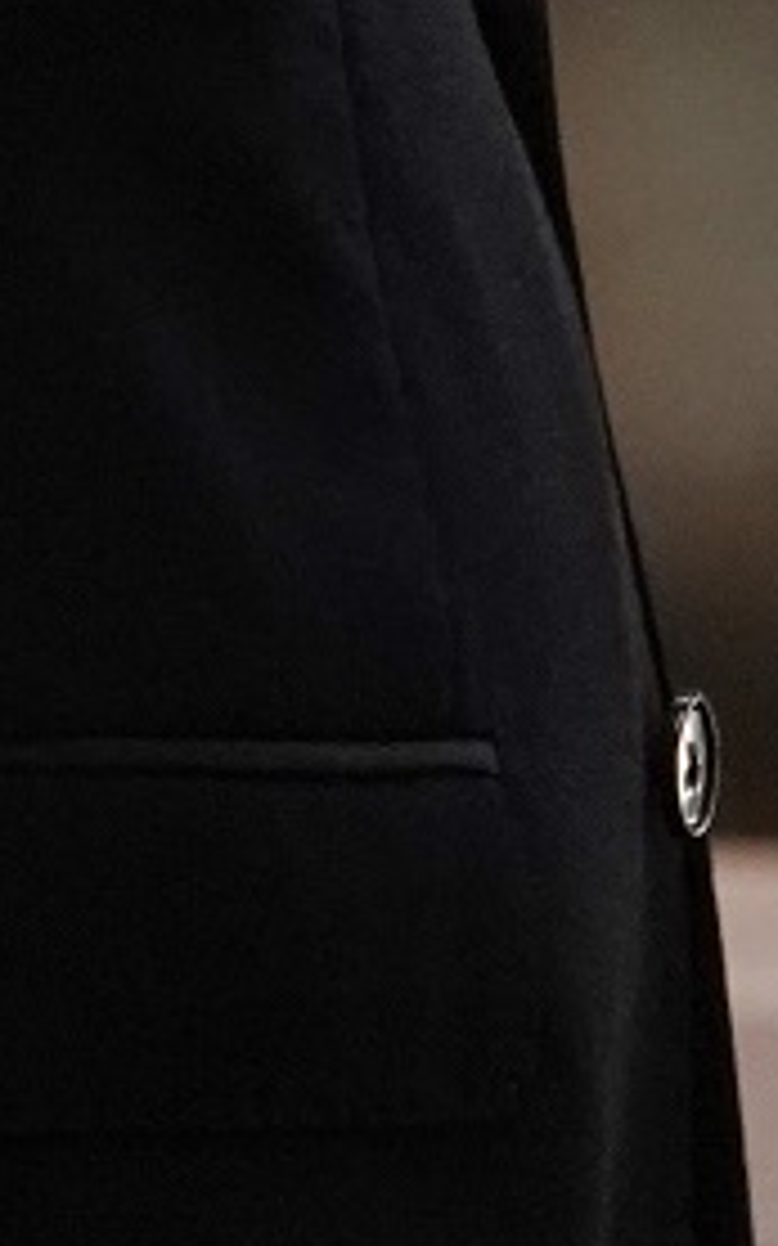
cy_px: -1655
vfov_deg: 2.2
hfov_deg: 1.4
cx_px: 2145
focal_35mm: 951
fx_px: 32279
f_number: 2.8
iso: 4000
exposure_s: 1/160
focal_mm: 124
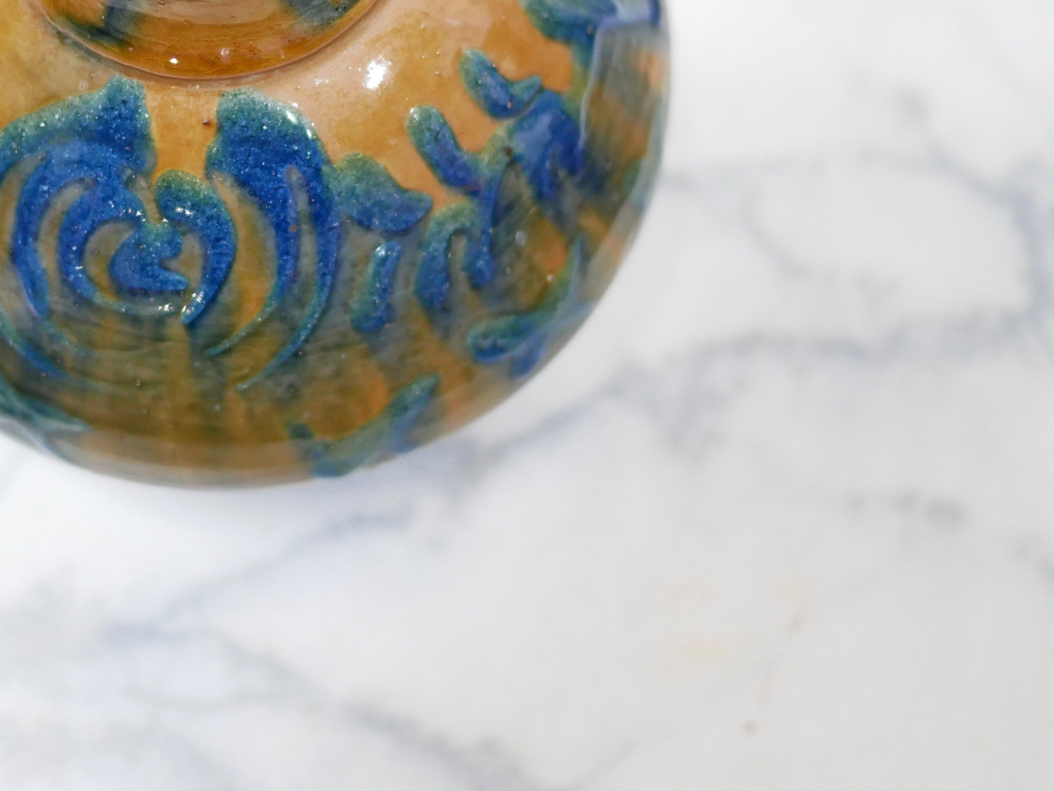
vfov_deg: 21.1
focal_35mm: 69
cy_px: 181
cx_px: 299
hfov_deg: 27.9
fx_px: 2102
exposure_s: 1/60
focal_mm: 20
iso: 1250
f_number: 1.7
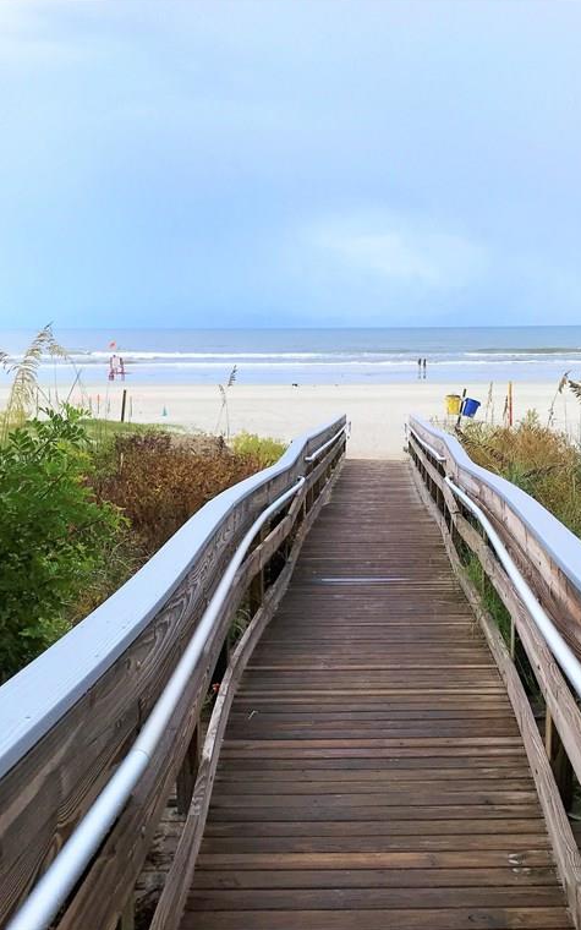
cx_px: 371
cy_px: 463
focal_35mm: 40
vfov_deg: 49.3
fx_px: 1013
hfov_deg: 31.8
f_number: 1.8
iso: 20
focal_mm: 3.99
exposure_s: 1/1916
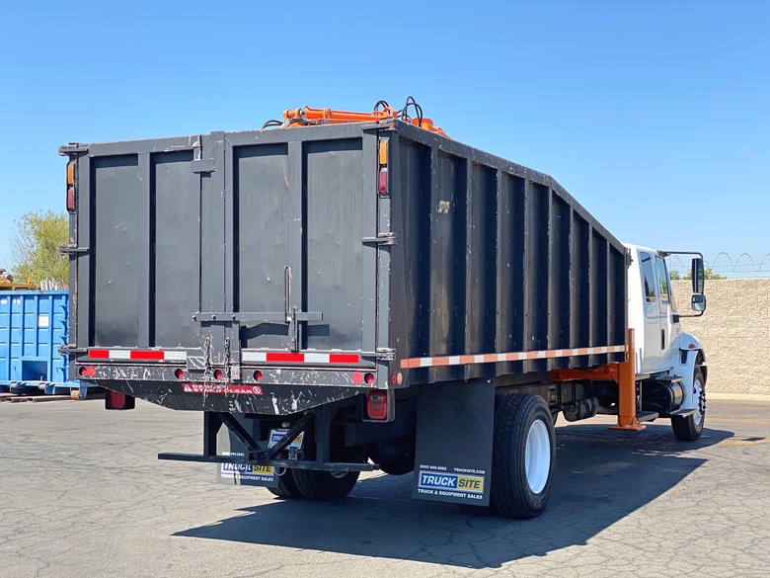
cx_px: 385
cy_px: 289
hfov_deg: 36.8
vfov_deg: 28.0
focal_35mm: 52
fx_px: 1157
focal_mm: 6
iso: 20
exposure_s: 1/826
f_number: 2
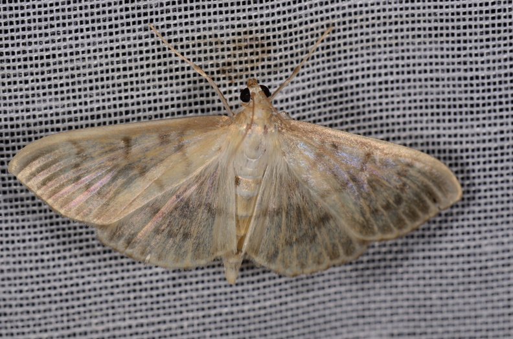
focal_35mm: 128
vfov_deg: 10.7
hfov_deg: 16.1
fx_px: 1813
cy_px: 170
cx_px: 256
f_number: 25
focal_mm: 85
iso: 100
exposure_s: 1/60
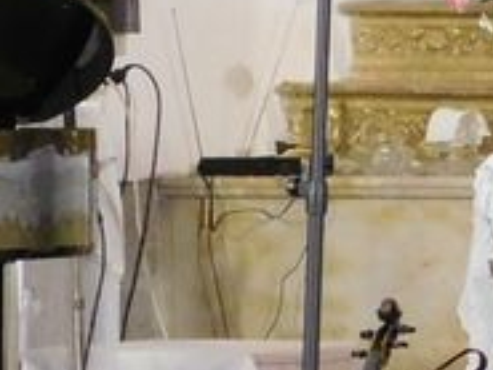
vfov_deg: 3.2
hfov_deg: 4.3
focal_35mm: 461
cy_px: -370
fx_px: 6570
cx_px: 658
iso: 400
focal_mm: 12.6
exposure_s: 1/30
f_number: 4.3
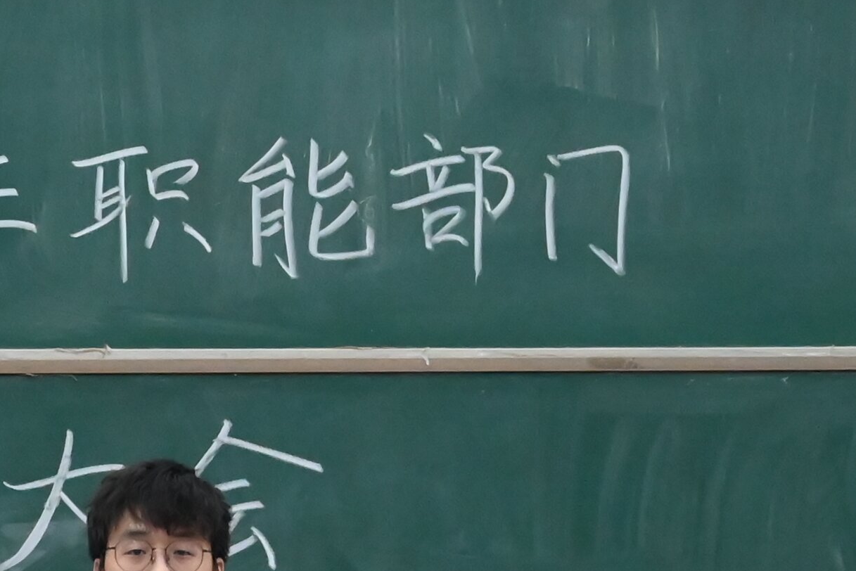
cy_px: 828
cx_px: -271
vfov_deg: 7.0
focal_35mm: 194
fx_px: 4614
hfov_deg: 10.4
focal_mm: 40
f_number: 5.6
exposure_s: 1/160
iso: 6400
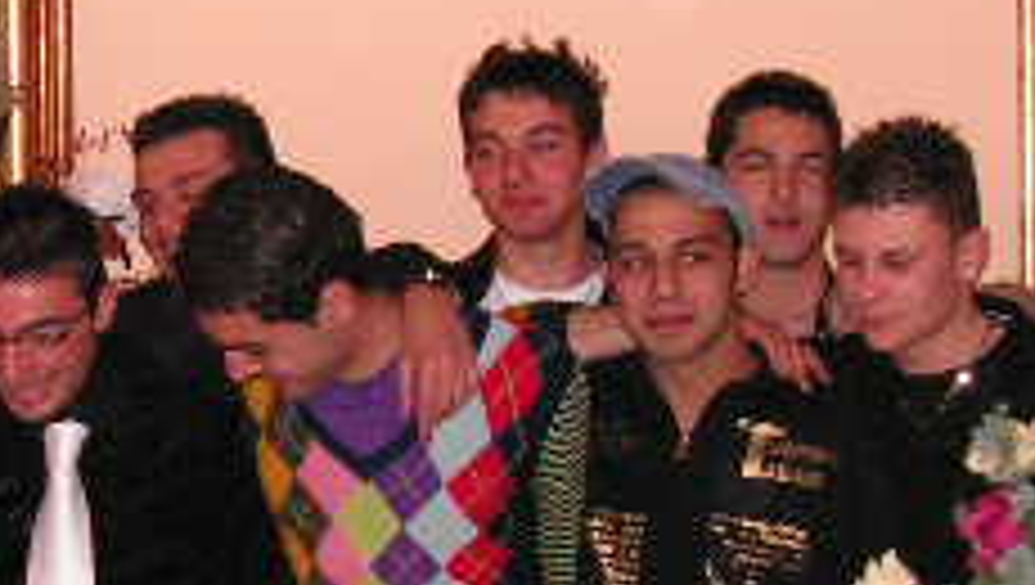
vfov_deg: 11.1
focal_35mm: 109
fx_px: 2995
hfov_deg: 19.3
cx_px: 117
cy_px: 477
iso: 200
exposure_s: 1/40
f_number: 3.2
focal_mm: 6
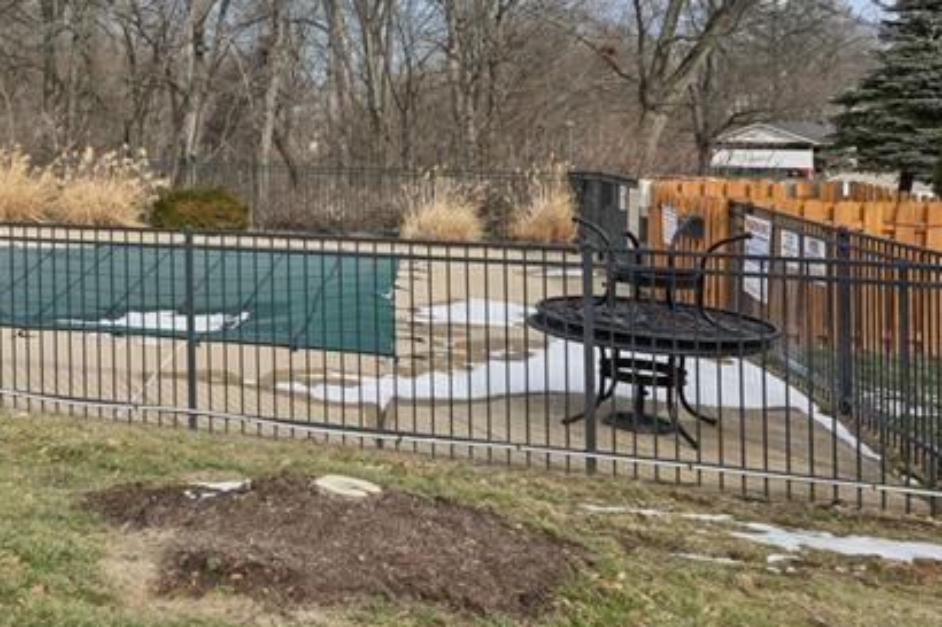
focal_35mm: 40
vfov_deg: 32.7
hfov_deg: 41.0
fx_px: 1046
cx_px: -41
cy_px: 158
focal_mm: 16
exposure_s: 1/800
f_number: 8
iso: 400
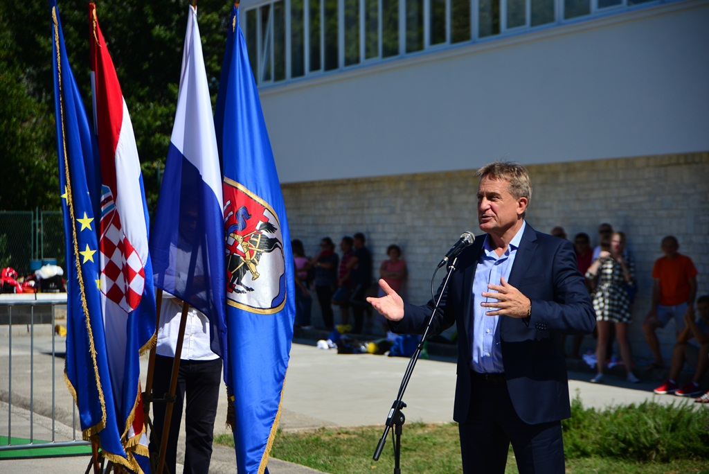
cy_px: 237
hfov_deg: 17.1
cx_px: 354
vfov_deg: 11.4
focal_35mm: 120
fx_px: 2365
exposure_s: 1/1600
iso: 200
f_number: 5.6
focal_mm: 120
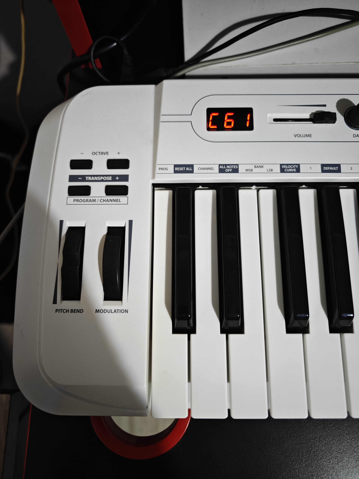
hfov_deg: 58.9
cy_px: 240
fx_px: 318
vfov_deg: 73.9
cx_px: 180
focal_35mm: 23
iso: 1250
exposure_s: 1/25
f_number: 1.9
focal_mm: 8.7
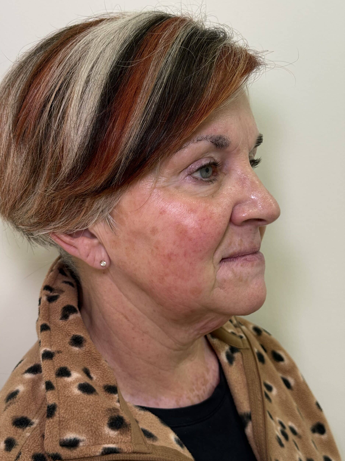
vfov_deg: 39.7
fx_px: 638
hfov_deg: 30.3
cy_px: 230
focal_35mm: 48
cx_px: 172
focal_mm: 6.76
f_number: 1.78
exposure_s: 1/60
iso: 64
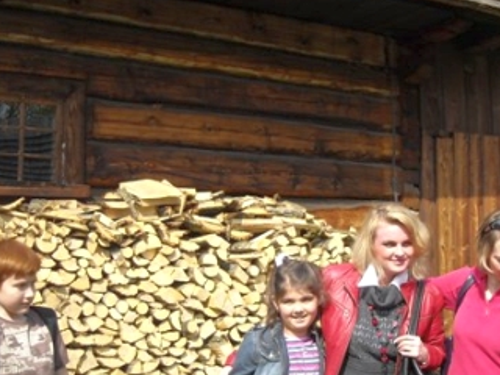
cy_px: 222
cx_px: 325
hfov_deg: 33.0
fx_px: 838
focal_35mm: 58
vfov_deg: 25.2
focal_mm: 5.7
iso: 64
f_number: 2.8
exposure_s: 1/458
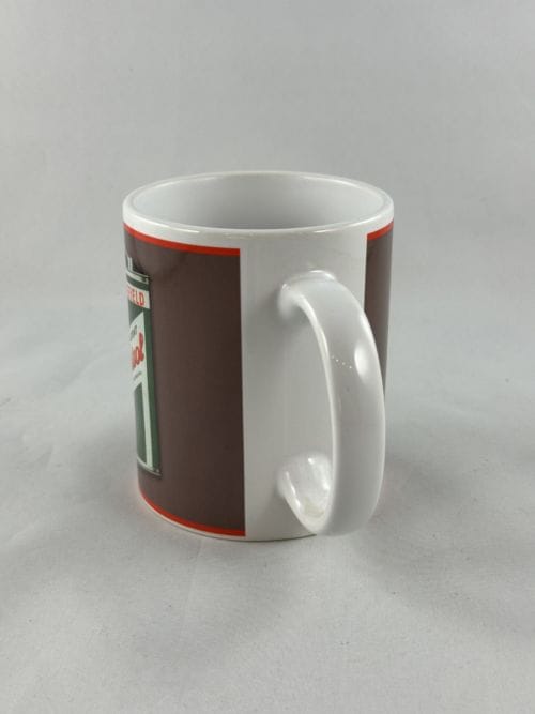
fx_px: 989
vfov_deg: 39.7
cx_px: 268
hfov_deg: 30.3
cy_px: 357
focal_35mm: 48
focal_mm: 6.86
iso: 50
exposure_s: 1/100
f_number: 1.78
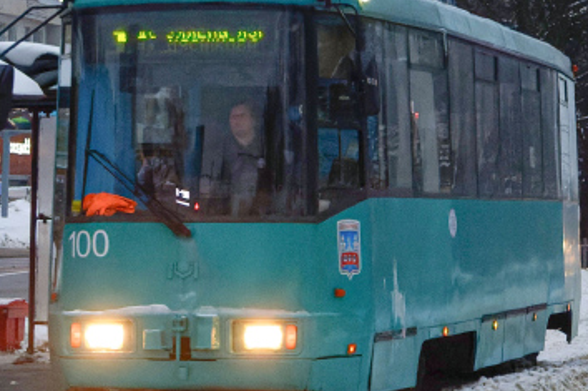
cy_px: -76
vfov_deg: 5.5
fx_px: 4042
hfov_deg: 8.3
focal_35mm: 248
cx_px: 209
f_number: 4.8
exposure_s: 1/250
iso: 2000
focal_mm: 45
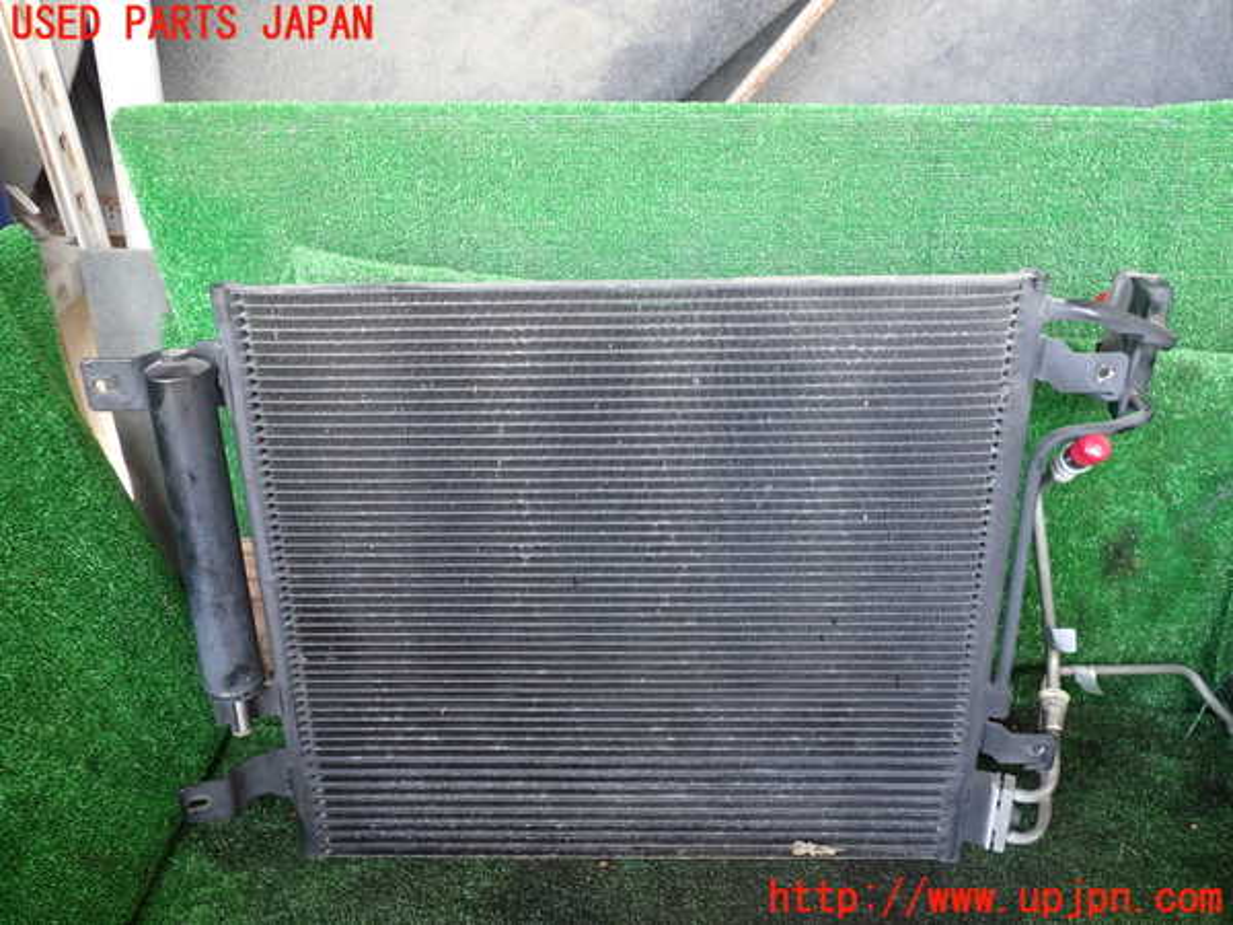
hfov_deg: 60.0
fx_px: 1069
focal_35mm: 30
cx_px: 616
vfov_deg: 46.8
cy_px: 462
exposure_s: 1/40
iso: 200
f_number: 2.3
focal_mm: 5.4
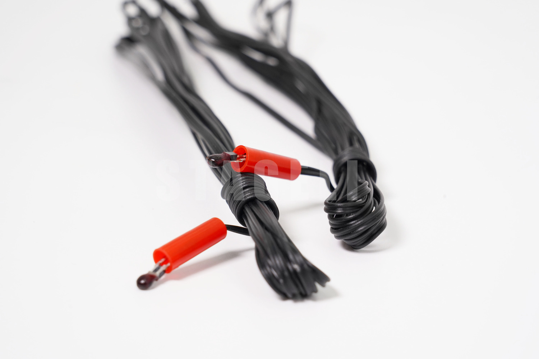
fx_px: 1572
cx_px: 270
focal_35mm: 105
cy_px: 180
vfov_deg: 13.0
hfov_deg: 19.5
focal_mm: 105
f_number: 11
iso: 1000
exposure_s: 1/125
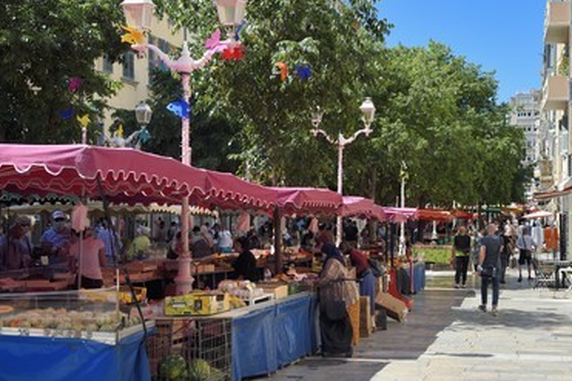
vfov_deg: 23.0
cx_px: 280
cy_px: 185
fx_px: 937
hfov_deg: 33.9
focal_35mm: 59
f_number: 7.1
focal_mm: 52
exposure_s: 1/640
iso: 200
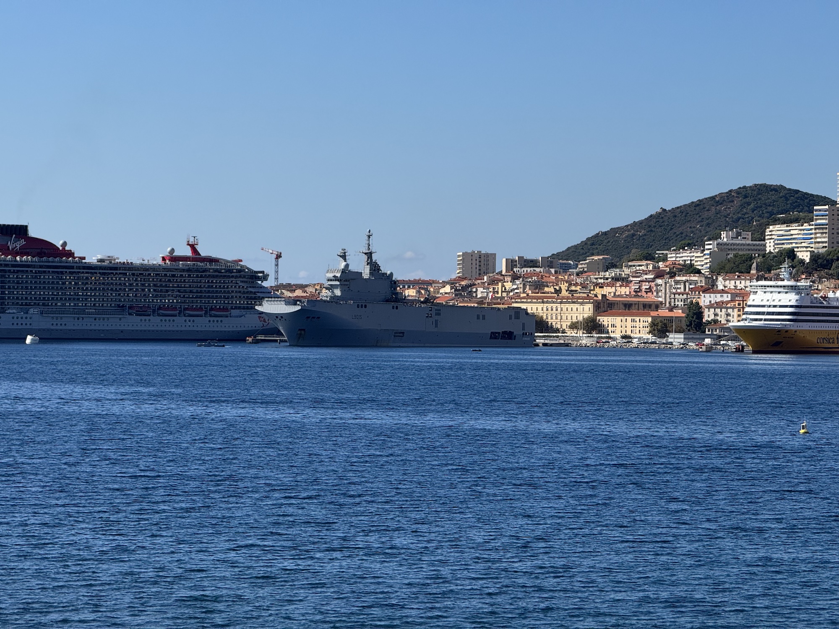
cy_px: 314
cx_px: 420
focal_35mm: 120
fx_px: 2908
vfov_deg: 12.3
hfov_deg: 16.4
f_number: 2.8
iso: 50
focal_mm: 15.66
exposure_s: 1/2710
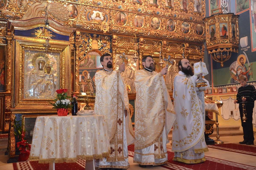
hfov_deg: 51.4
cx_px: 128
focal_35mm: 38
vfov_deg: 35.3
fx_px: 266
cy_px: 85
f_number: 4
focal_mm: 25
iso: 2200
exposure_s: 1/60
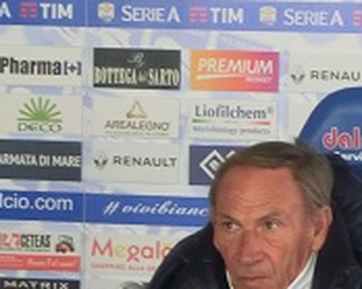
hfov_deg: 5.6
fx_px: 3726
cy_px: 211
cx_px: 254
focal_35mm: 348
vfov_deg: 4.4
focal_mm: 21.94
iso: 400
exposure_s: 1/13
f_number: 5.7
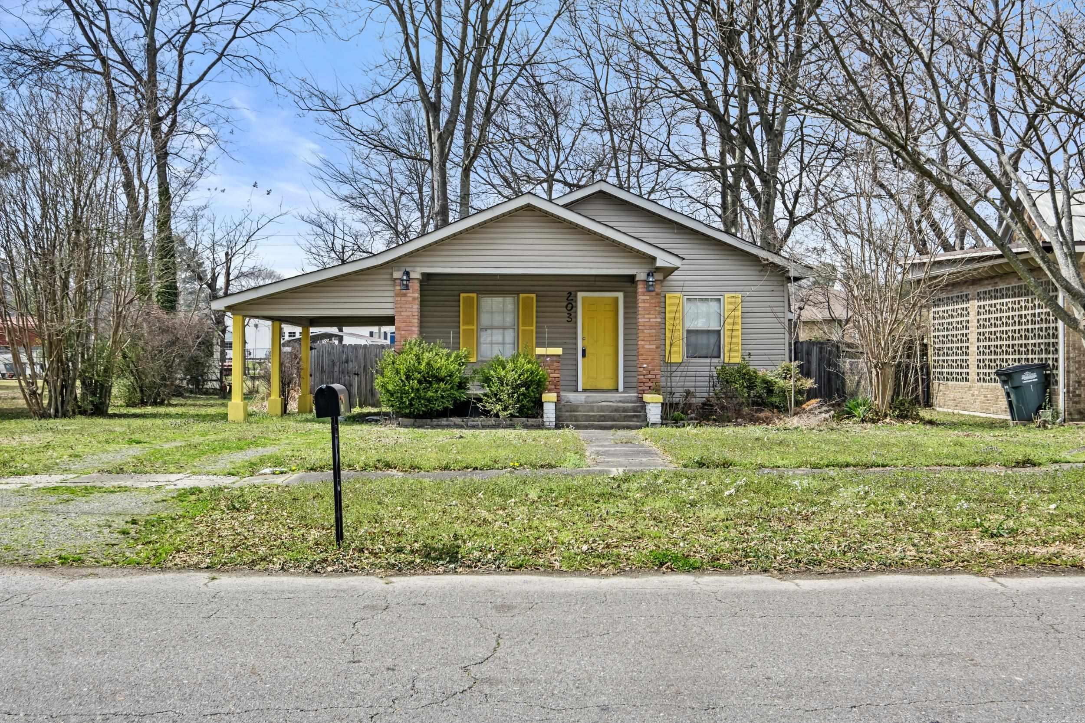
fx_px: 1085
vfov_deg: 36.9
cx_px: 542
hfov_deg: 53.1
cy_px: 362
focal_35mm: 36
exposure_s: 1/125
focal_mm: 24
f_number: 8
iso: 200
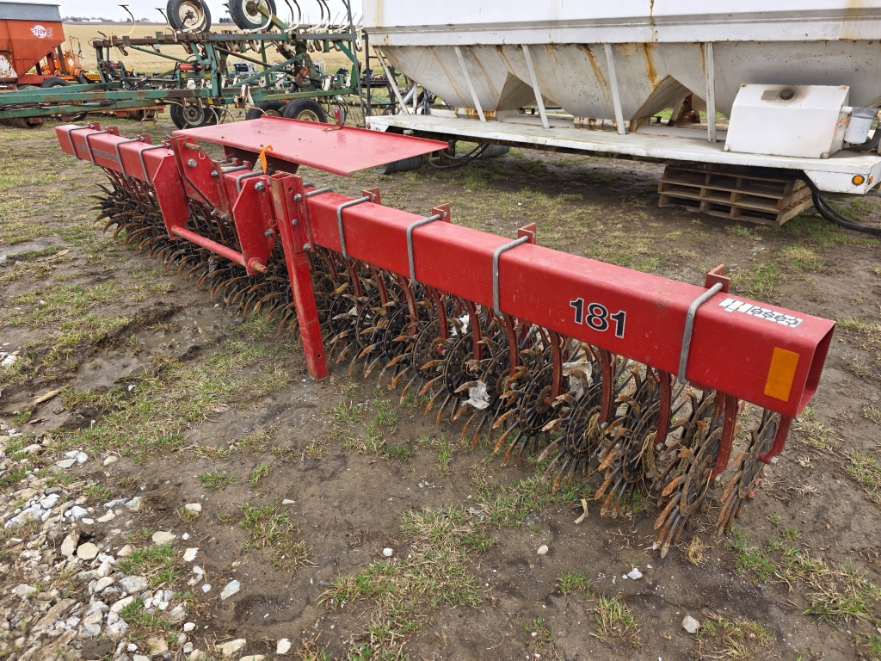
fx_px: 585
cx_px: 440
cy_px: 330
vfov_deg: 58.9
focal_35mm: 23
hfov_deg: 73.9
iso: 25
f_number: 1.7
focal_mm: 6.3
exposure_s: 1/359
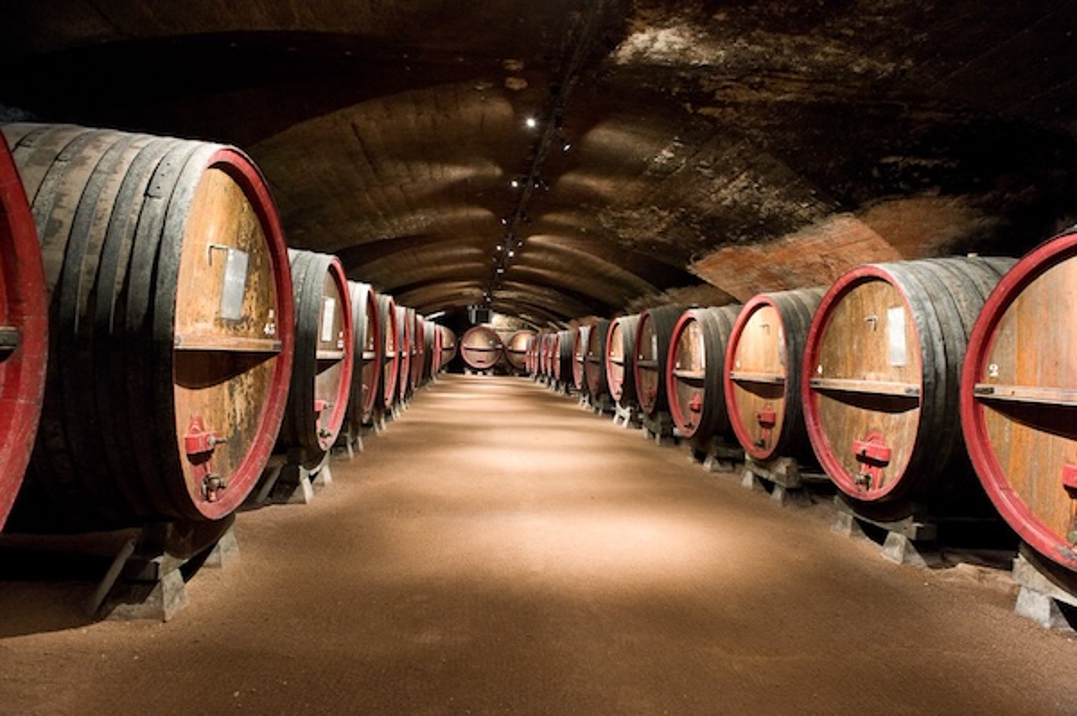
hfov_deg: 73.8
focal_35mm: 24
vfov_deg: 53.1
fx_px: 717
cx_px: 538
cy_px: 358
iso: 3200
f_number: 5.6
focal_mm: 24
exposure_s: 1/8
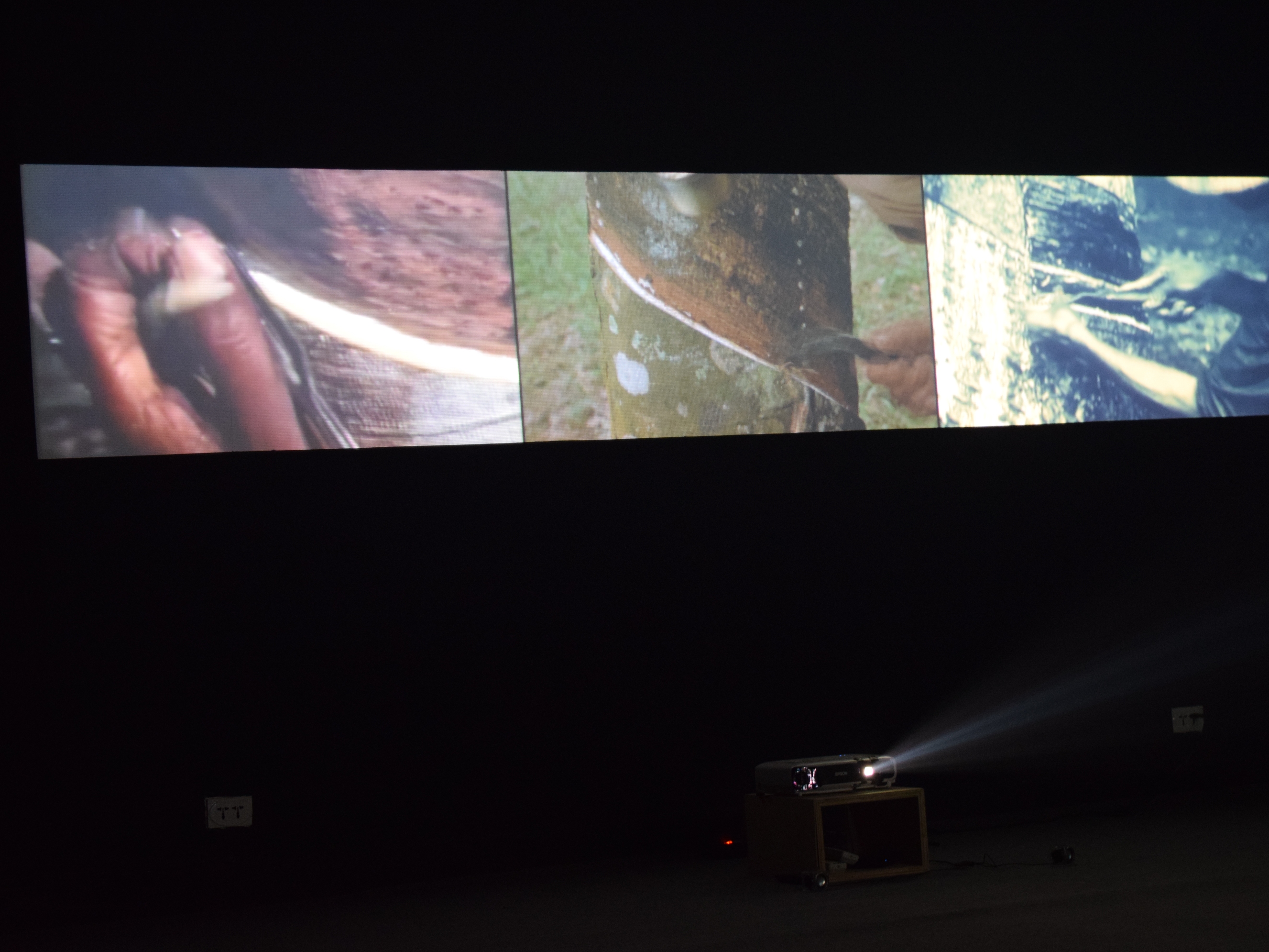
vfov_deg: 19.6
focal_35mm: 75
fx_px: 2749
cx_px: 626
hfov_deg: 26.0
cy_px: 476
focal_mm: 46
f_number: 5
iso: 1600
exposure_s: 1/13
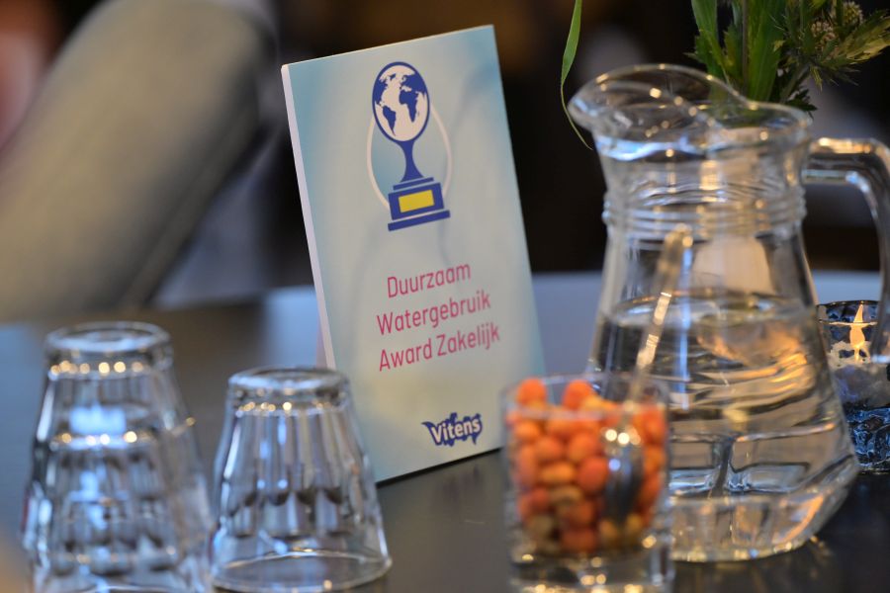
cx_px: 445
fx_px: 4944
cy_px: 296
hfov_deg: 10.3
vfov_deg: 6.9
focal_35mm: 200
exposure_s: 1/160
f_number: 4
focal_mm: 200
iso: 1250
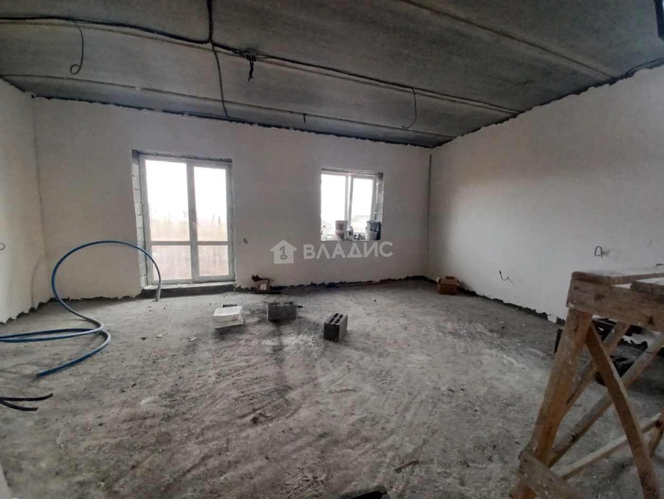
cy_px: 250
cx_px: 332
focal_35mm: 13
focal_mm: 1.42
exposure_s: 1/50
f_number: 2.2
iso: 160
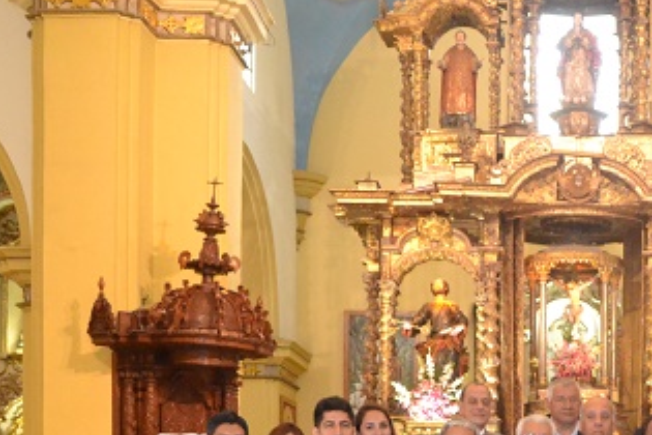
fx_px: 1358
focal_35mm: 75
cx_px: 666
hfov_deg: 25.5
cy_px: 576
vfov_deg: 17.0
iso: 3200
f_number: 3.5
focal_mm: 18
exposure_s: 1/60
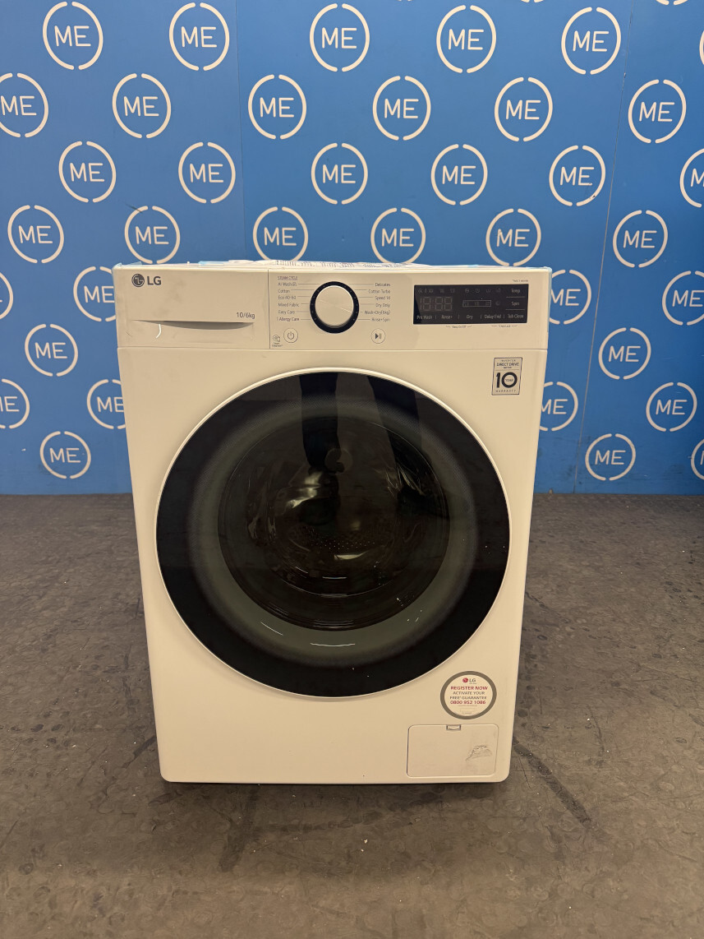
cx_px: 352
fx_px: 651
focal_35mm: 24
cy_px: 470
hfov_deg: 56.8
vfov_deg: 71.6
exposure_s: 1/100
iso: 200
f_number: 1.78
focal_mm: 6.76
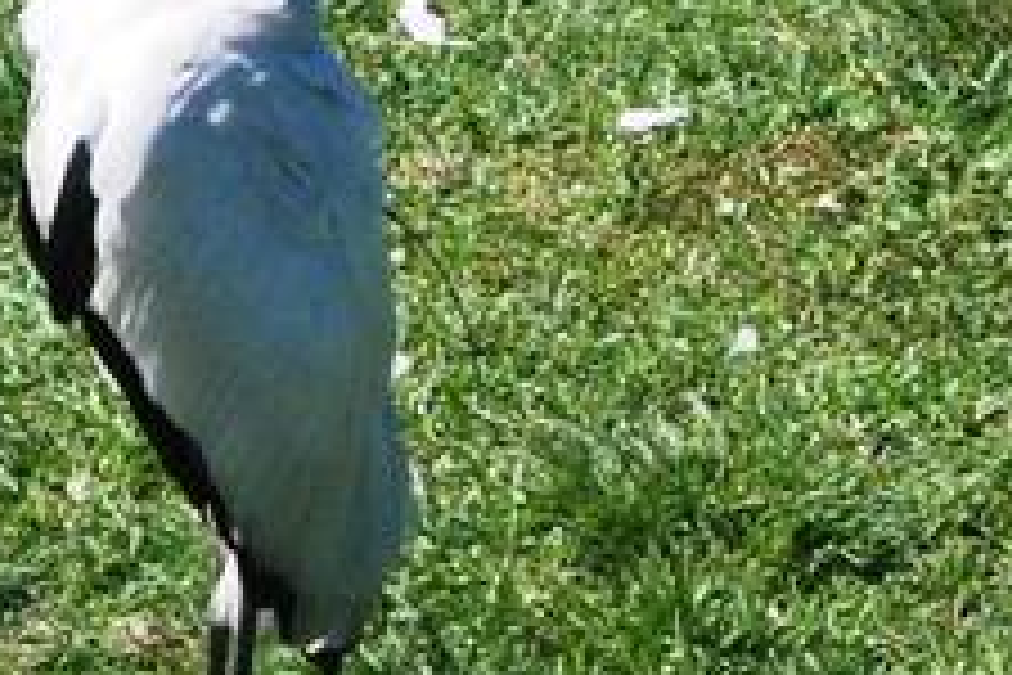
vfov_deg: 1.8
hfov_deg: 2.7
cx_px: -1273
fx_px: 21025
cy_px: 16
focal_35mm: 748
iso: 400
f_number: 8
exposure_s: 1/1000
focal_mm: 70
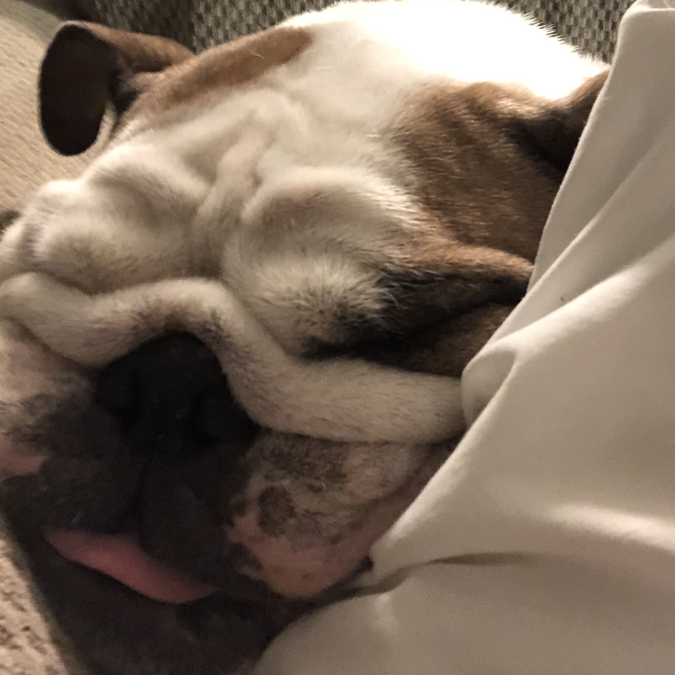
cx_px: 379
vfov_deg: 38.6
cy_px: 213
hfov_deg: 39.1
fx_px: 949
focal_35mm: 43
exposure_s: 1/15
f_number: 2.2
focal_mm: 2.87
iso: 500
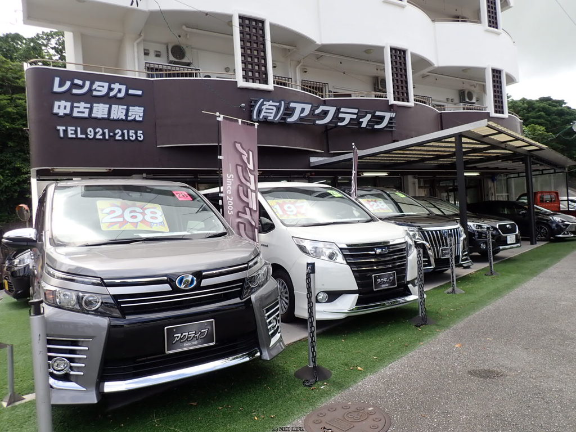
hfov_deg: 69.4
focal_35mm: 25
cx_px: 288
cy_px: 216
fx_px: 416
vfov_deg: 54.9
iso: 100
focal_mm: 4.5
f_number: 2.8
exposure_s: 1/500
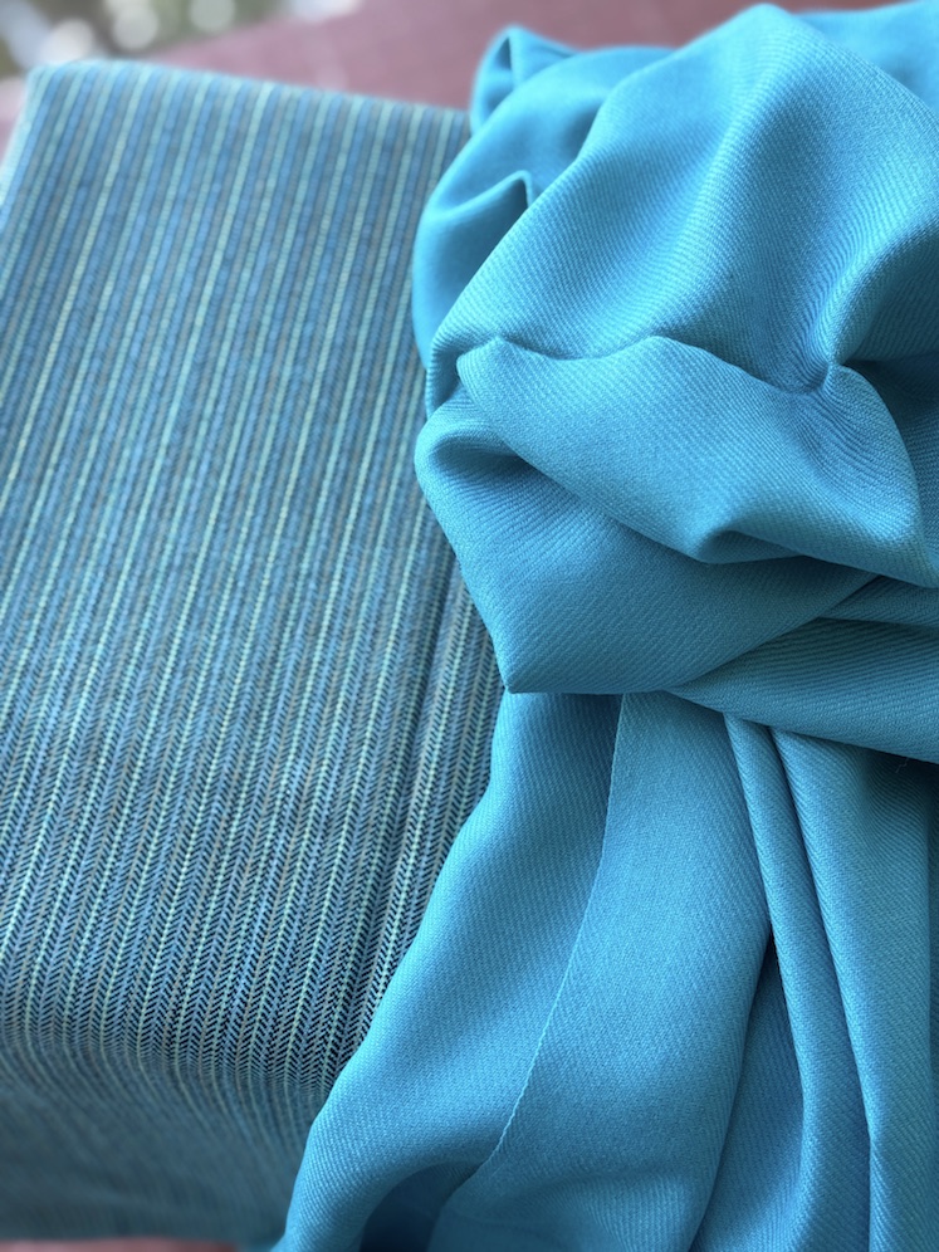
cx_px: 470
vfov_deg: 39.7
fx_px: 1736
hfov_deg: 30.3
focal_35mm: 48
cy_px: 626
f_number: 1.78
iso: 64
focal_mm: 6.76
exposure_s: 1/196
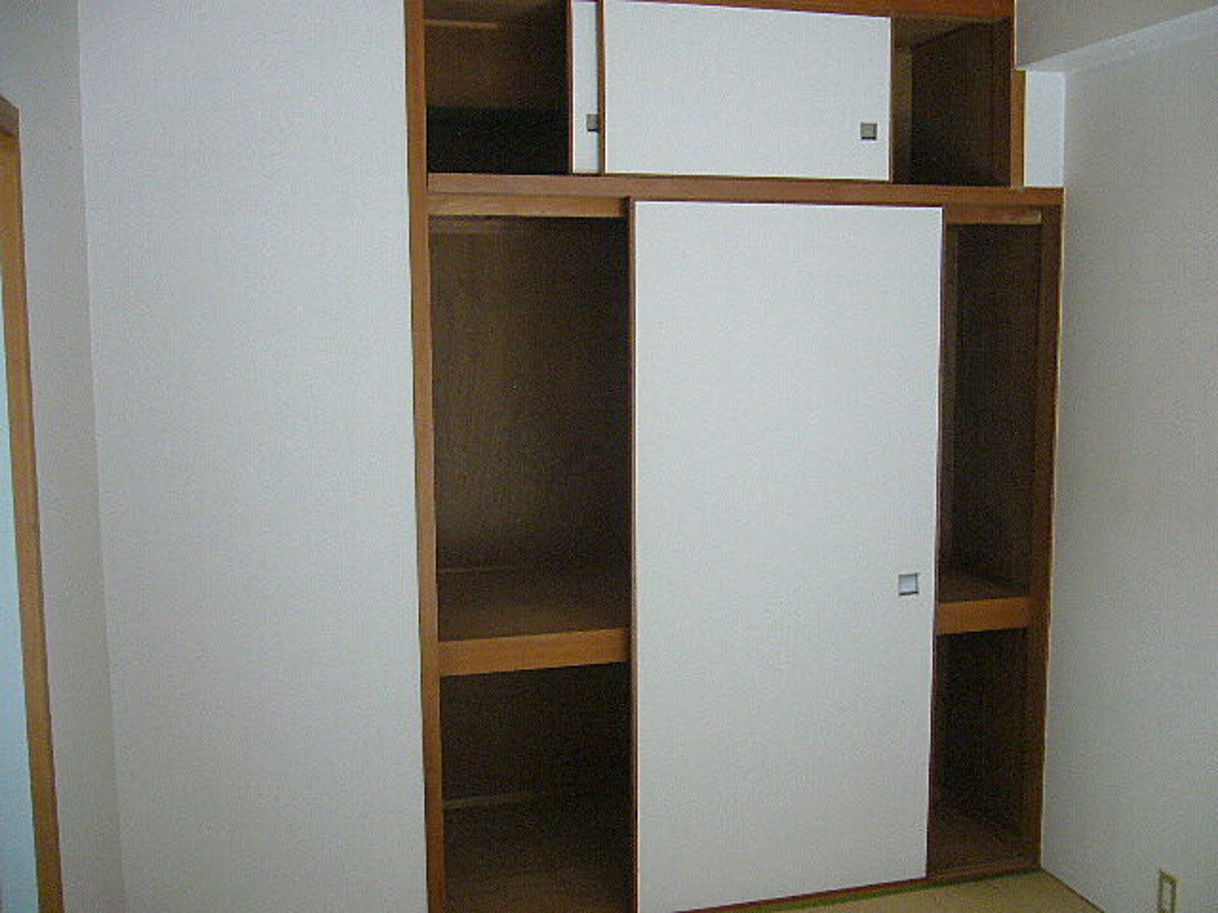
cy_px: 456
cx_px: 609
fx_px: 1232
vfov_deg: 40.7
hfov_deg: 52.6
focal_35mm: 35
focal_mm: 5.8
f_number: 2.8
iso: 200
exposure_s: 1/10
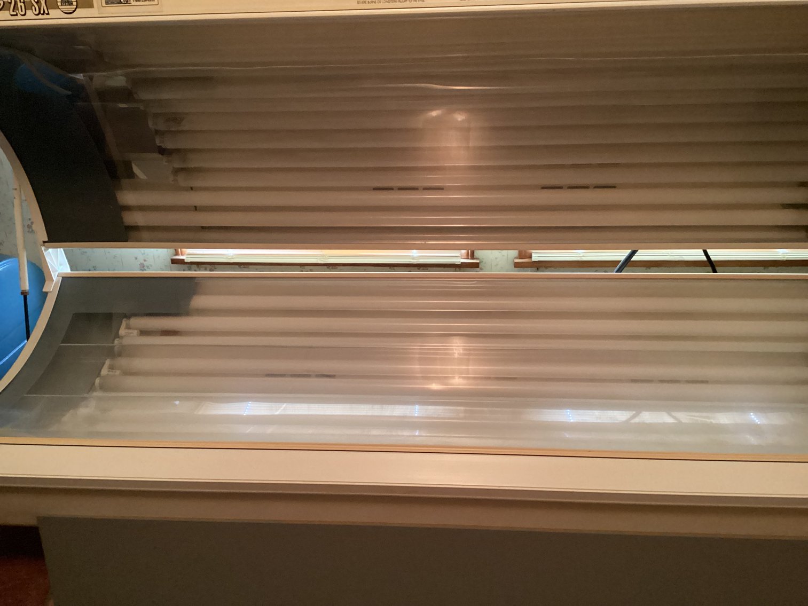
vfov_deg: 45.4
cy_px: 303
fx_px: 724
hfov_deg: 58.3
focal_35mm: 31
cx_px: 404
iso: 640
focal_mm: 3.3
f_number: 2.4
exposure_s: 1/30
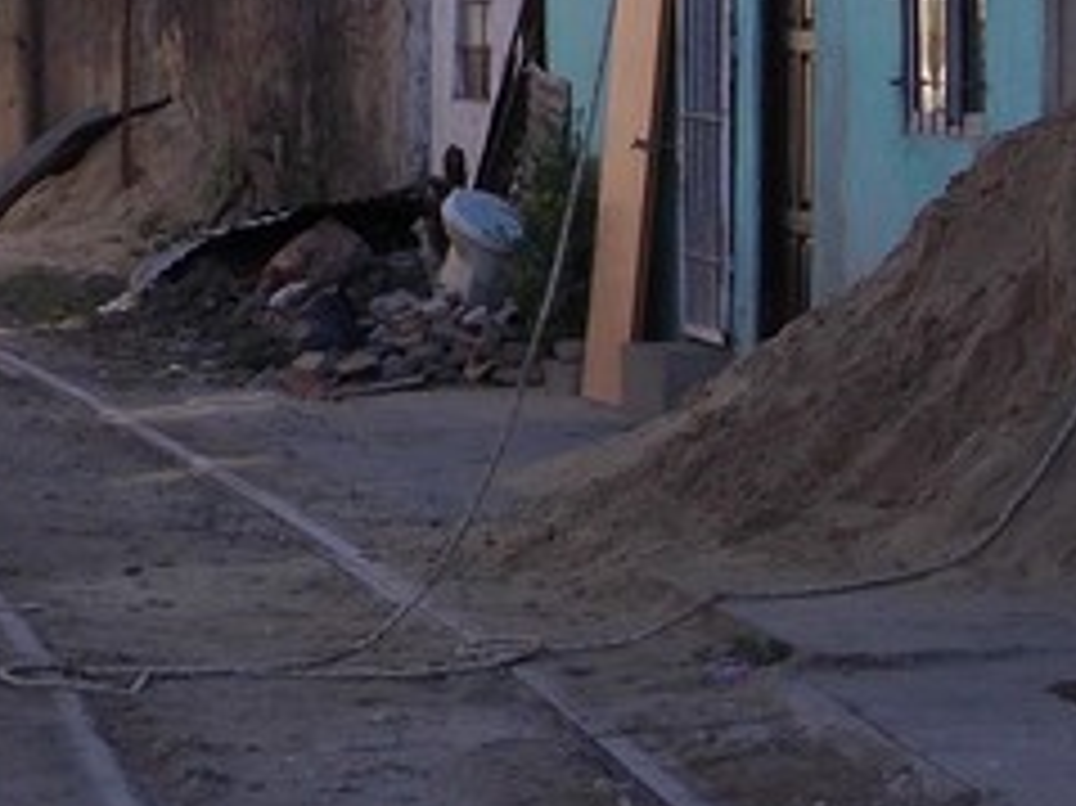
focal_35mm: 192
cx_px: -279
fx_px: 5965
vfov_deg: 7.7
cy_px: 104
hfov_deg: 10.1
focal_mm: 8.5
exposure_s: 1/320
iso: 80
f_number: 4
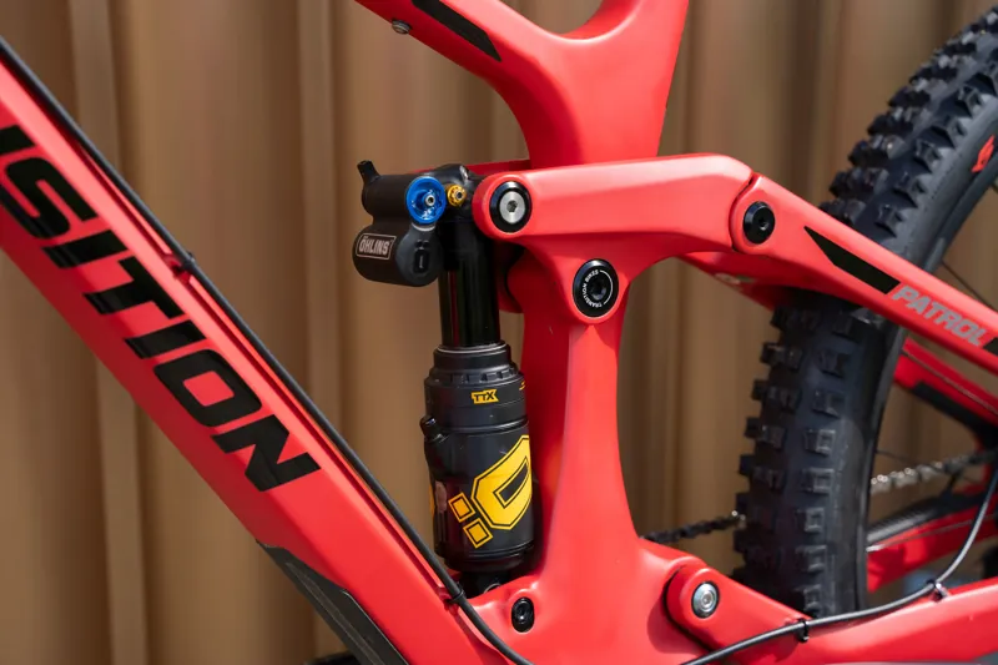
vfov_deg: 22.3
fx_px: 1691
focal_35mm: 61
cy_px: 332
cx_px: 499
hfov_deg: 32.9
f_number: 5
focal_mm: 61
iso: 800
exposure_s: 1/1000
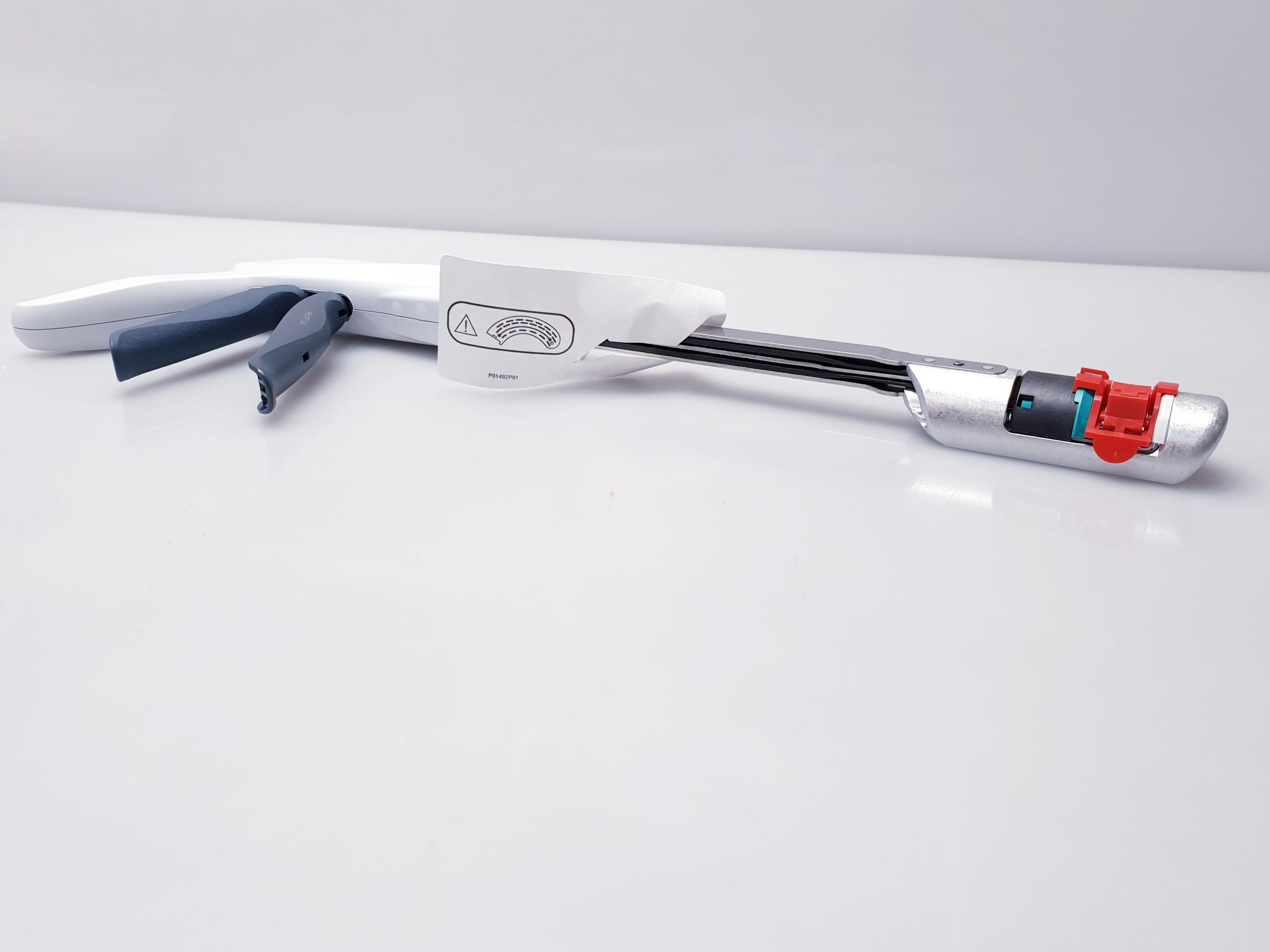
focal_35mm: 27
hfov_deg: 65.3
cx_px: 649
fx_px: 991
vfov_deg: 51.4
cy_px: 489
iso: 64
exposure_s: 1/50
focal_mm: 4.3
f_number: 2.4
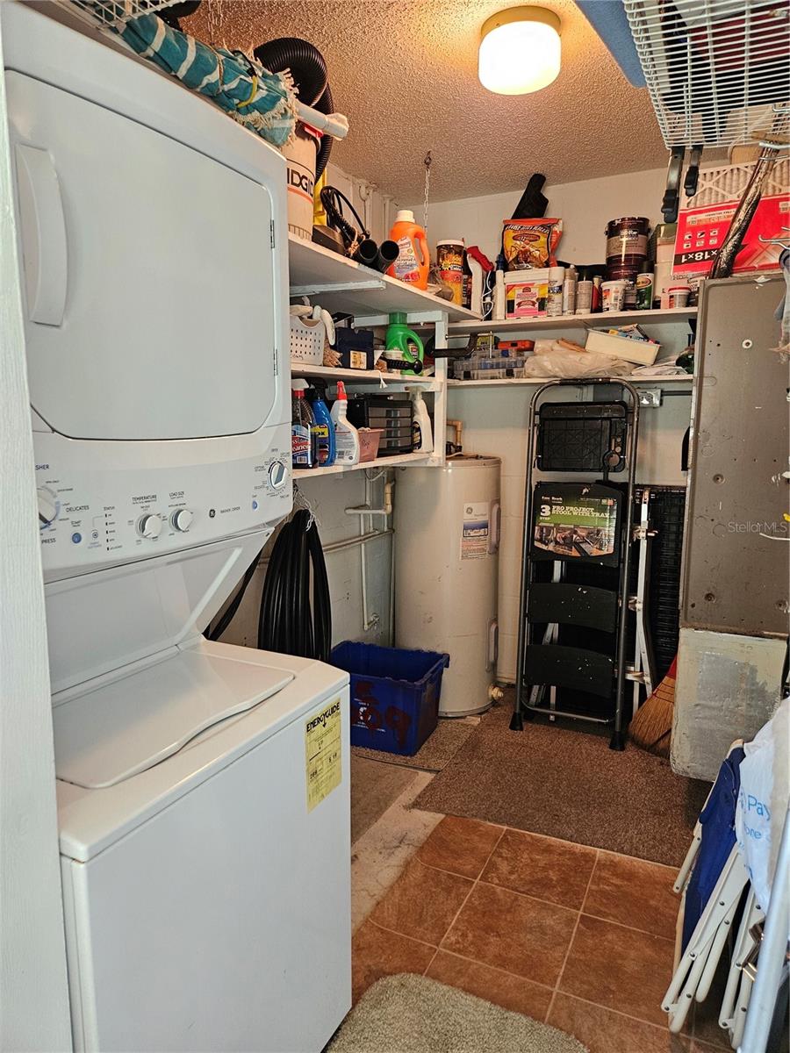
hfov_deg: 58.9
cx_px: 395
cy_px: 526
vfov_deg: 73.9
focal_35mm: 23
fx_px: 700
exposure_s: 1/120
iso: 800
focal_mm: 5.4
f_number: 1.8
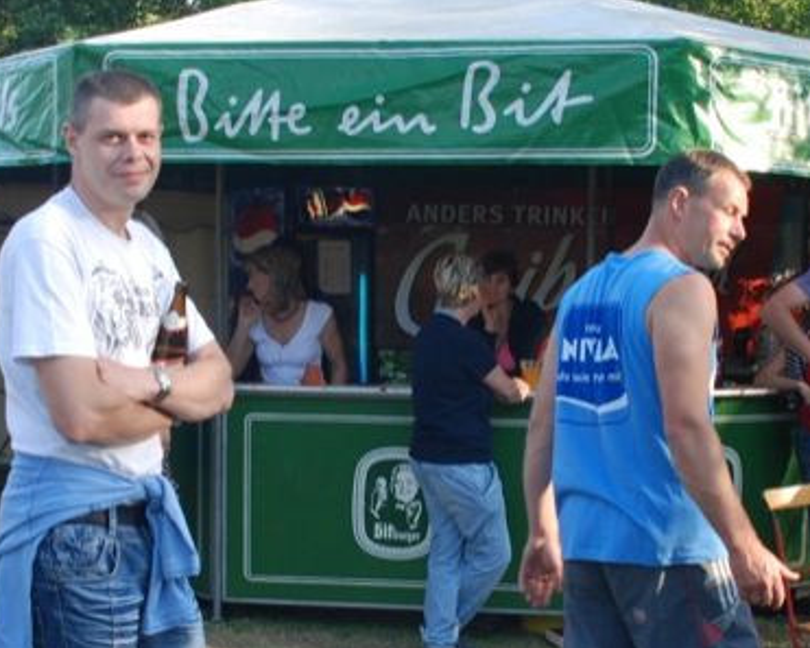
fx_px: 1679
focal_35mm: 70
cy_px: 394
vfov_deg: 21.8
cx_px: 354
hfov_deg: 27.1
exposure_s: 1/100
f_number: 5
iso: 200
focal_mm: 18
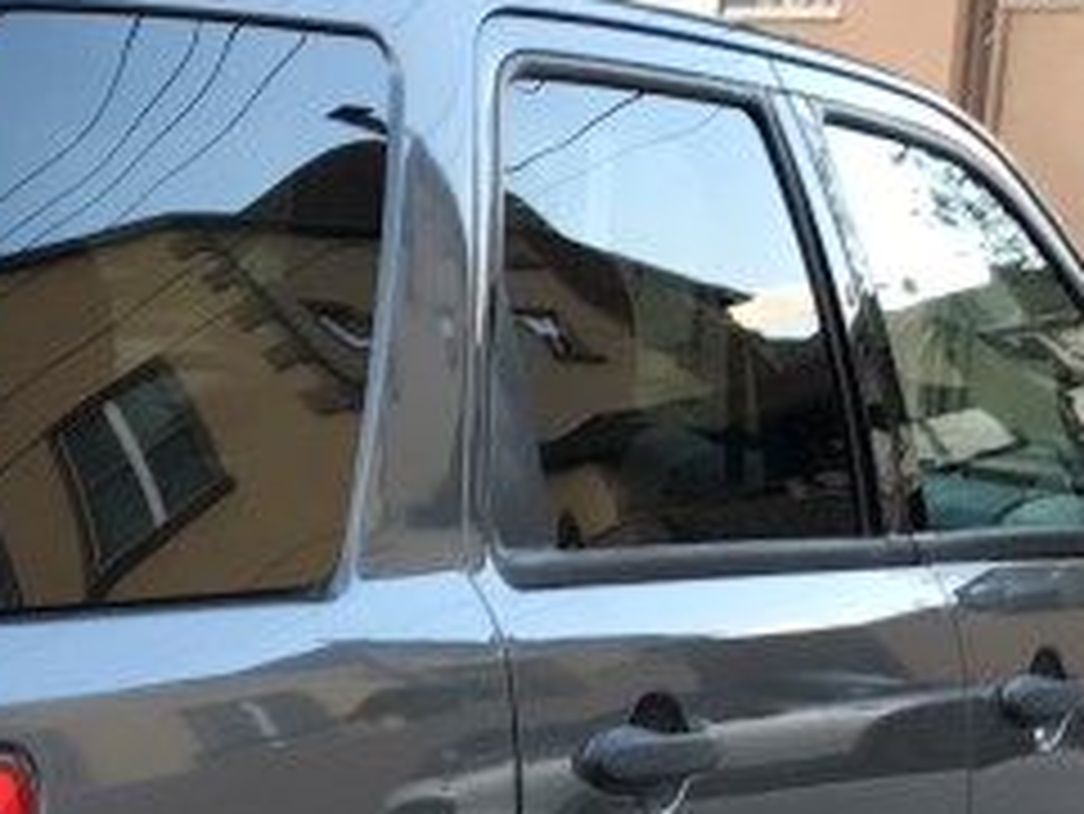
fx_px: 3728
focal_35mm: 119
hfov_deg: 15.7
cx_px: -351
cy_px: 913
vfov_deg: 12.2
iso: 25
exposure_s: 1/120
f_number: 1.8
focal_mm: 3.99
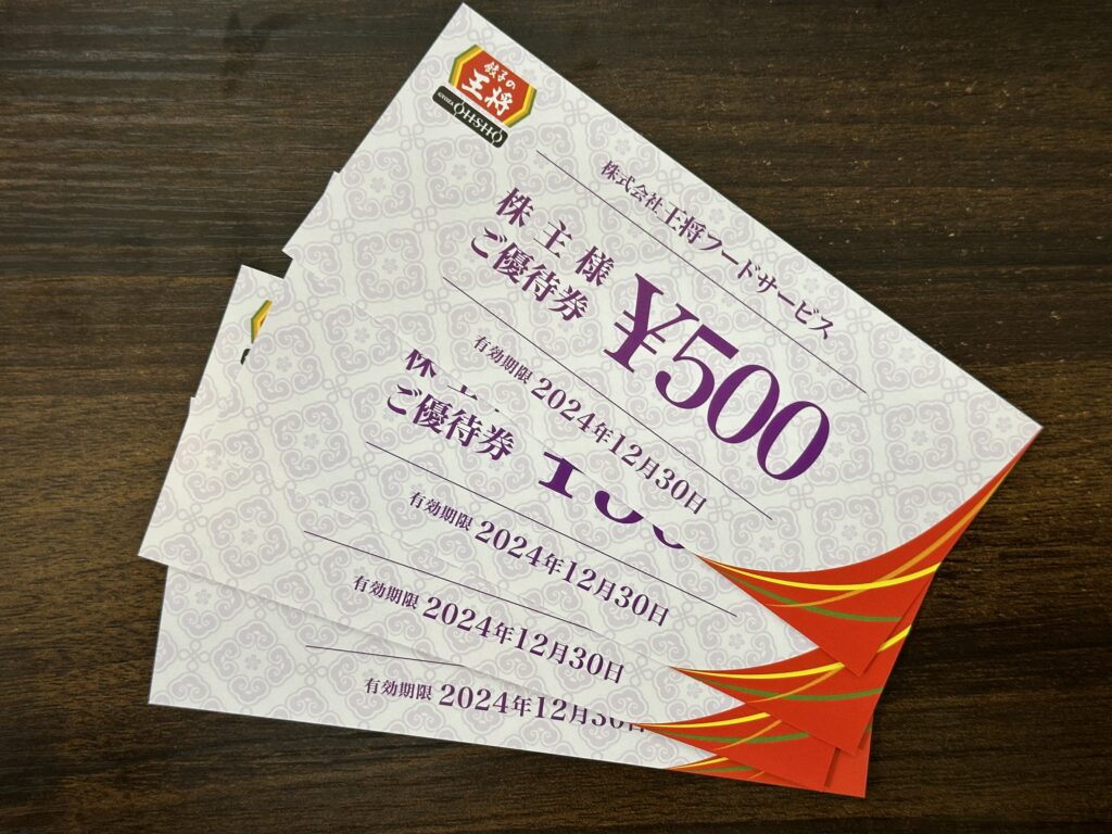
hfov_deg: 39.7
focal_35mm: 48
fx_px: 1542
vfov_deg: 30.3
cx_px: 556
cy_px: 417
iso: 100
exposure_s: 1/52
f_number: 1.78
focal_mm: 6.86
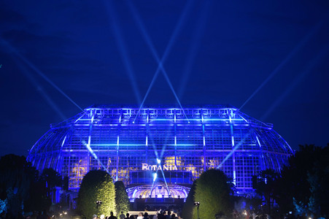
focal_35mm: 85
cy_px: 110
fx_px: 776
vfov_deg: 16.0
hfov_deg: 23.9
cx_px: 164
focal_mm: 85
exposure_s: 1/30
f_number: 2.8
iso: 800
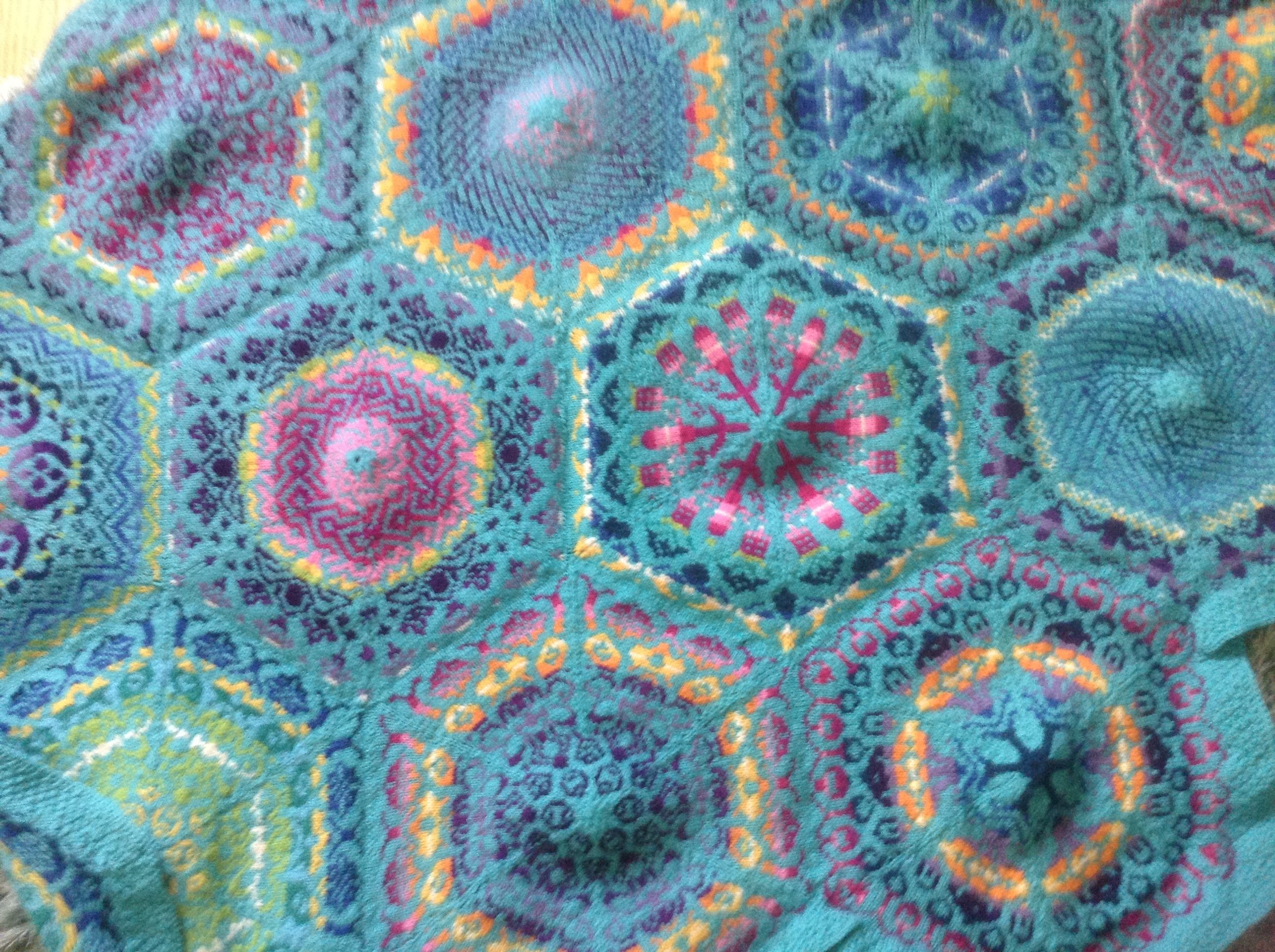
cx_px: 638
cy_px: 476
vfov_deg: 42.8
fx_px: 1214
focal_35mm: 33
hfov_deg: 55.4
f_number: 2.4
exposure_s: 1/24
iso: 100
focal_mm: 3.3
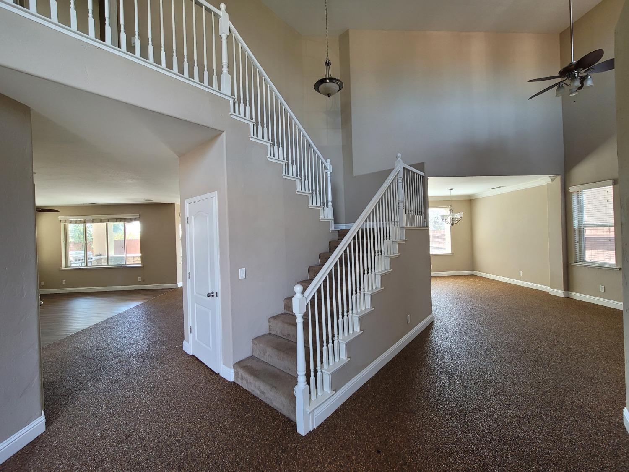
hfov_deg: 106.2
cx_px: 314
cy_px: 236
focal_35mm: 13
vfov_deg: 89.9
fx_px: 236
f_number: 2.2
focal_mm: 2.2
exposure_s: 1/60
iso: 125
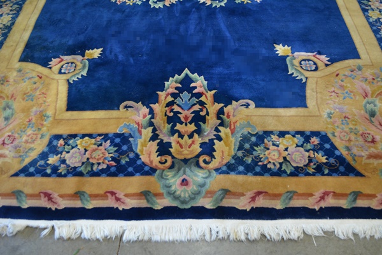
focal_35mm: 27
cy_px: 128
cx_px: 191
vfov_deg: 47.9
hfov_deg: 67.4
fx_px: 286
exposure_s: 1/60
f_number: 4
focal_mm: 18
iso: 640
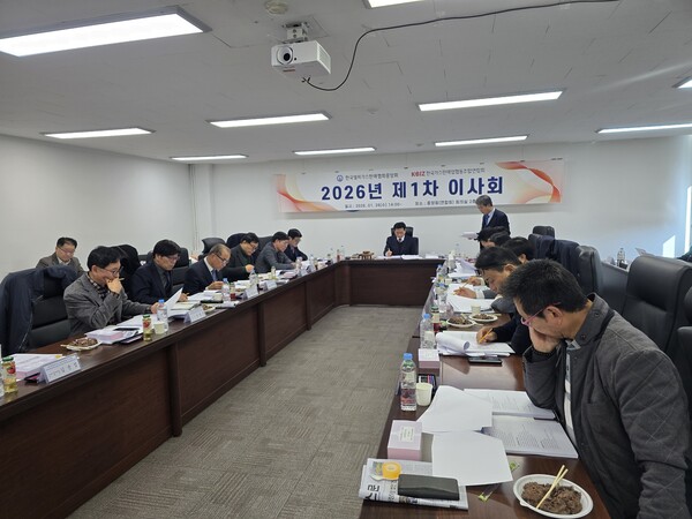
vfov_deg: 58.9
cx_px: 346
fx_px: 460
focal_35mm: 23
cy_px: 260
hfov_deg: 73.9
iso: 80
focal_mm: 6.3
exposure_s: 1/120
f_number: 1.7
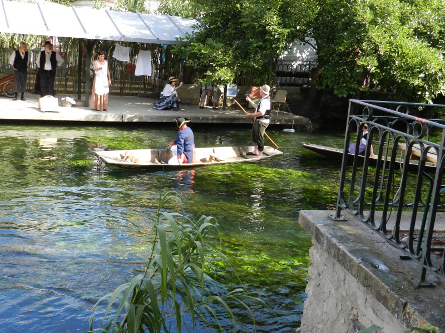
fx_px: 591
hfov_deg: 41.2
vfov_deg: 31.5
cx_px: 222
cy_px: 166
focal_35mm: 46
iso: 160
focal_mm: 8.1
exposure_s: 1/160
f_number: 4.2
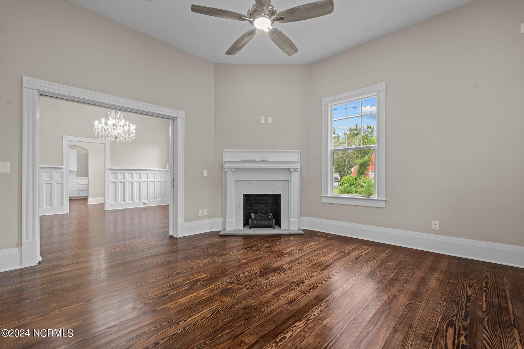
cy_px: 174
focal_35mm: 16
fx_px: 233
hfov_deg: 96.7
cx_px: 262
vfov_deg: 73.8
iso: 400
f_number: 8
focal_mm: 16
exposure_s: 1/1.67
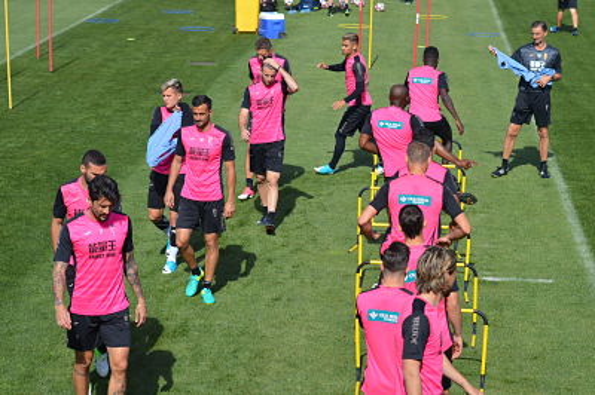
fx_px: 1734
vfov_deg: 13.0
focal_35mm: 105
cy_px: 198
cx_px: 298
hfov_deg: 19.5
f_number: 5.6
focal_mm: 70
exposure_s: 1/500
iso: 100
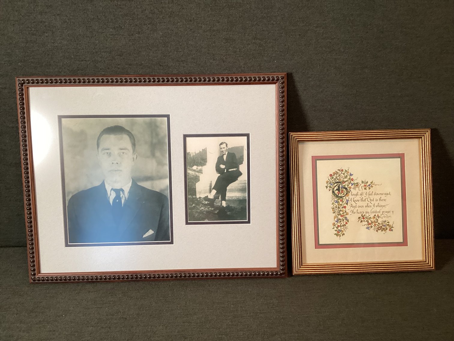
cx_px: 227
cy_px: 170
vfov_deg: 45.4
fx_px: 407
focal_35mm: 31
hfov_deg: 58.3
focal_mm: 3.3
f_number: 2.4
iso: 125
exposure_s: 1/60
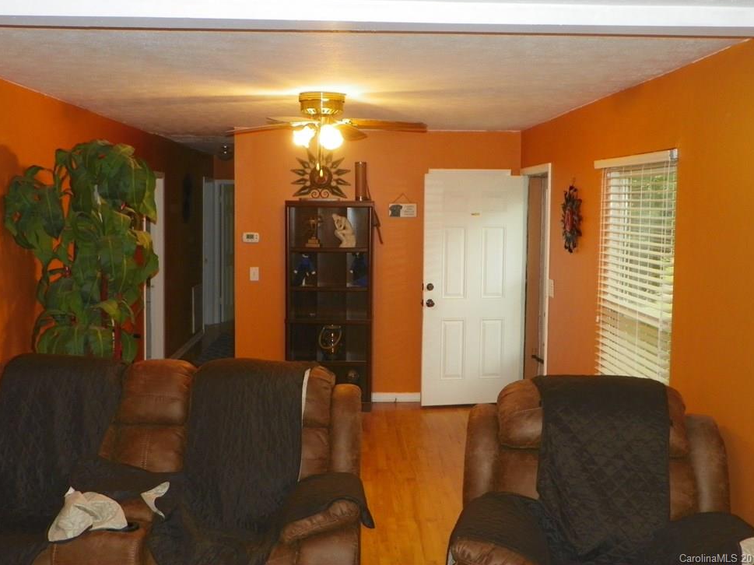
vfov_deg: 38.6
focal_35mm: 37
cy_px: 267
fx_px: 806
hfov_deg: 50.2
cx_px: 370
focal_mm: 6.2
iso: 200
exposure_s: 1/30
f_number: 3.2
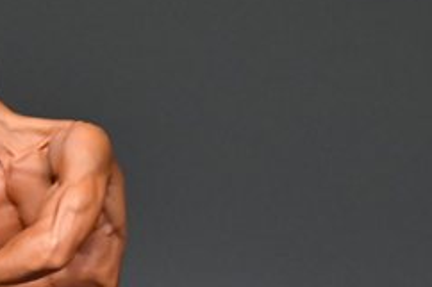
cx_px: -76
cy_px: 376
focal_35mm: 1200
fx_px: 14390
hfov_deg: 1.7
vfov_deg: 1.1
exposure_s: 1/400
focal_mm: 250
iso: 4000
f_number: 5.6
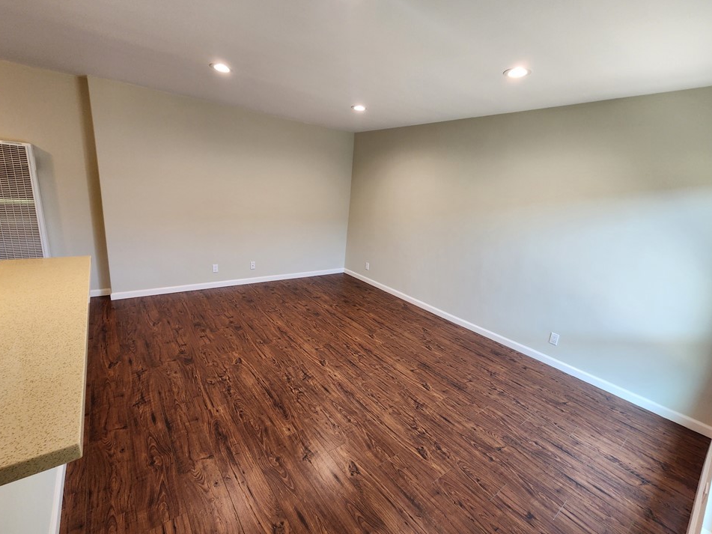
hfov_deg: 102.1
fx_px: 288
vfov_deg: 85.7
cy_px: 270
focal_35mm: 14
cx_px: 351
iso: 160
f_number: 2.2
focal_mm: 2.2
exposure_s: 1/60
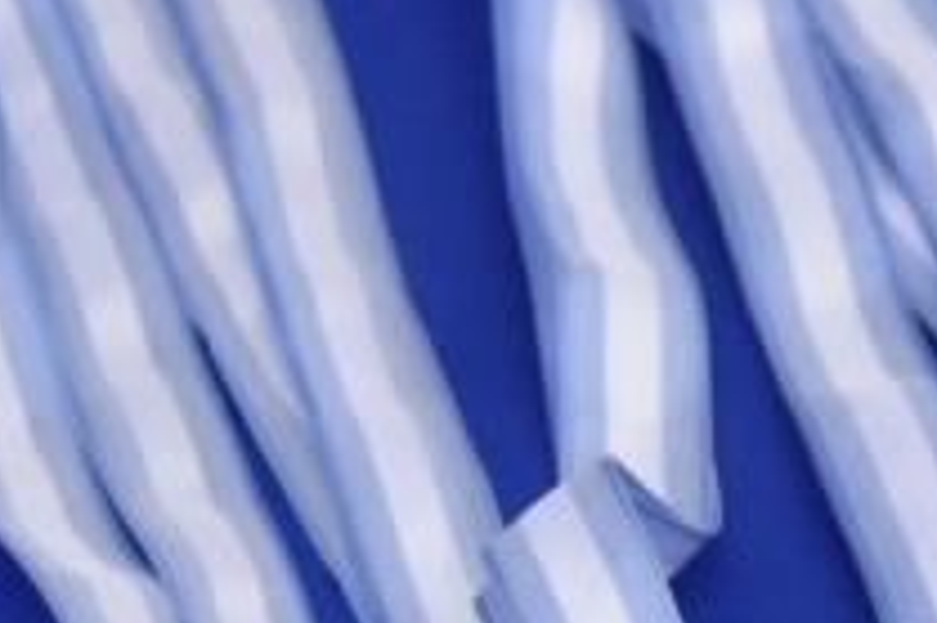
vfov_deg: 2.1
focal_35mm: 662
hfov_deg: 3.1
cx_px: -610
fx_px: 17216
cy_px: 872
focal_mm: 90
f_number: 11
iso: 2000
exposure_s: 1/500
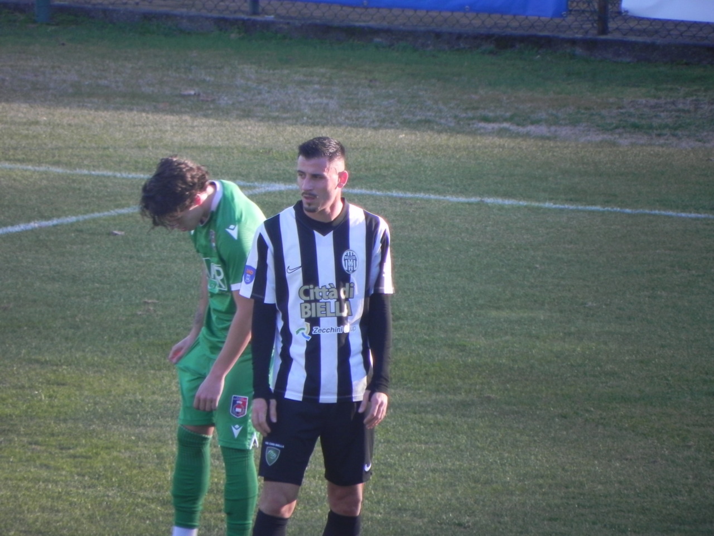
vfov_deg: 2.2
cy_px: 268
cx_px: 357
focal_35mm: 678
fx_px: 13985
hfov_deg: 2.9
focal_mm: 120
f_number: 5
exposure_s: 1/125
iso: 160
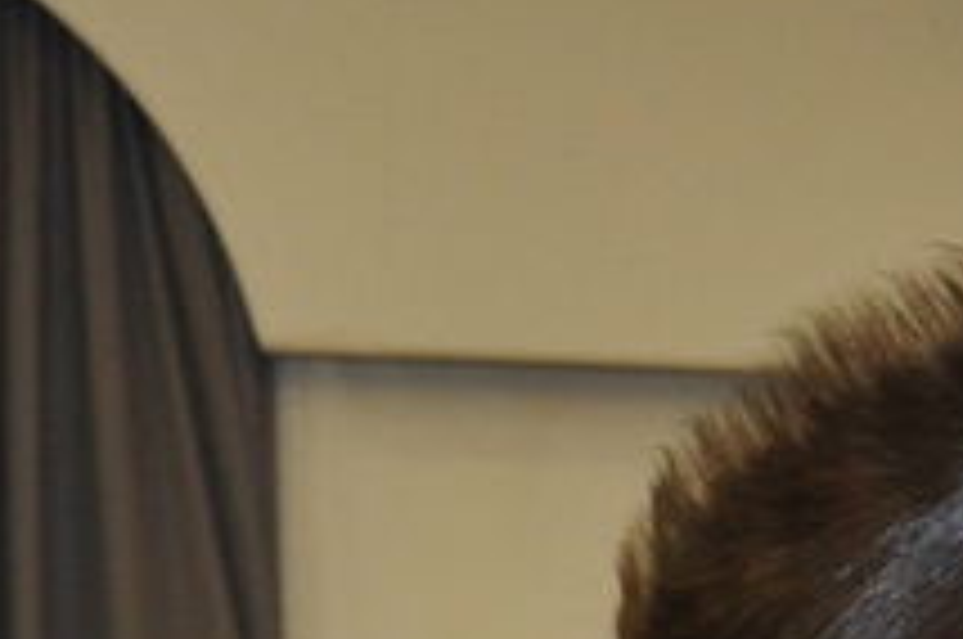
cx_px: 1300
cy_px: 1321
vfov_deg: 7.2
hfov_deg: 10.9
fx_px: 4888
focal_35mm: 183
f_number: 4
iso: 1600
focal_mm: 28
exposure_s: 1/100
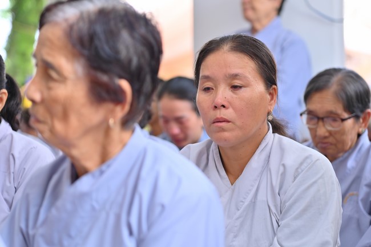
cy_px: 124
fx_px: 1236
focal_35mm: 120
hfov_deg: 17.1
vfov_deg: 11.4
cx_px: 186
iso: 400
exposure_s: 1/125
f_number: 4.5
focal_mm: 120
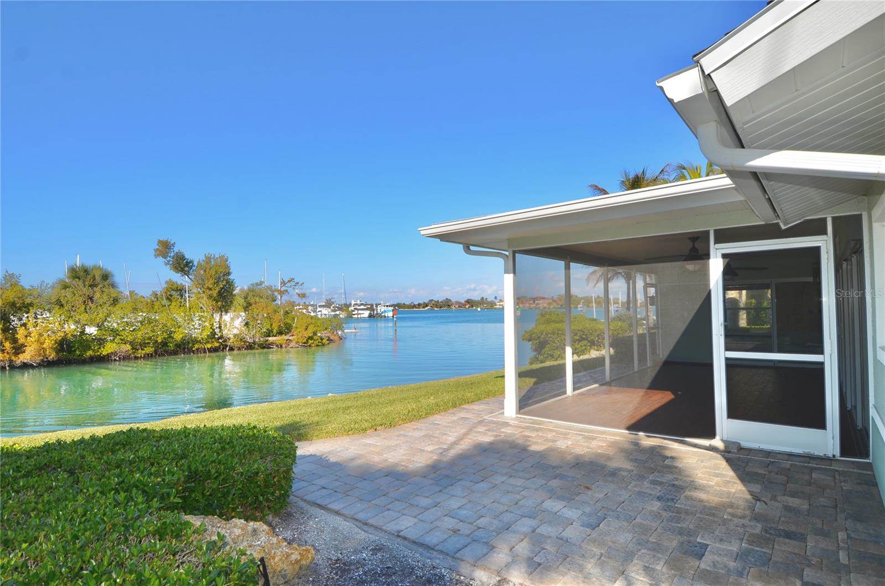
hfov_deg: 90.1
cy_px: 293
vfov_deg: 67.1
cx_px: 442
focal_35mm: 18
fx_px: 441
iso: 100
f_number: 8
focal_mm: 12
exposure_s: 1/250
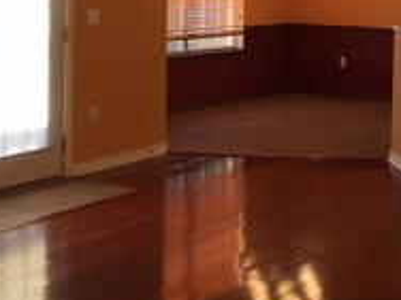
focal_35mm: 79
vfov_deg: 18.1
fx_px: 915
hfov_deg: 24.6
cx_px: 273
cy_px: -9
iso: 40
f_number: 2.2
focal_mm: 4.15
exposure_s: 1/120
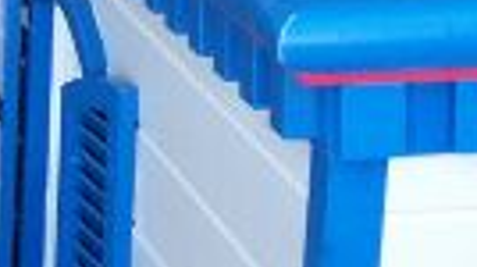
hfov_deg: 10.6
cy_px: -313
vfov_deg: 5.8
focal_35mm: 204
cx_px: 313
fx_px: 2577
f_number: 2.7
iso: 80
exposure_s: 1/81.6
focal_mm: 5.6
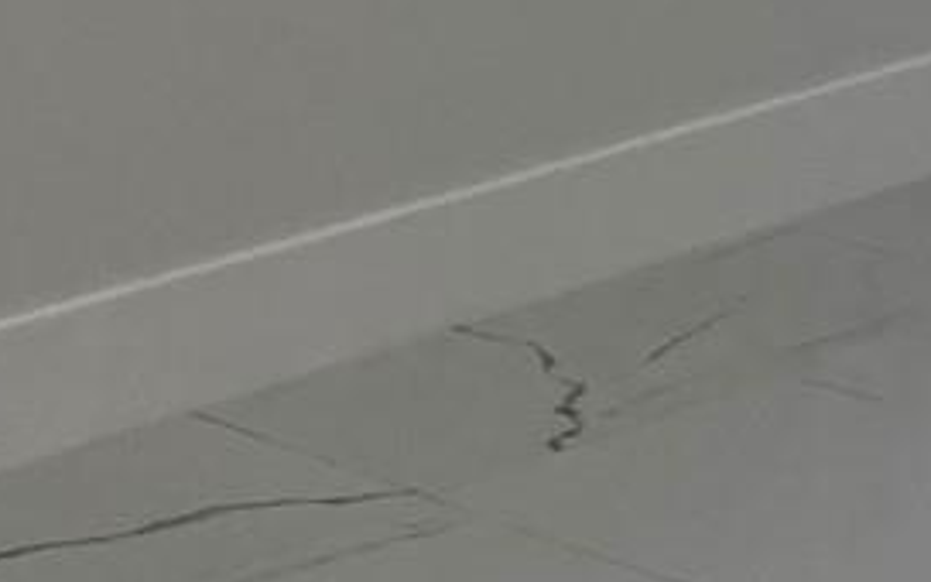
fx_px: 4110
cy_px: -969
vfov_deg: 7.4
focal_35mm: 162
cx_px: 1595
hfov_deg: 12.0
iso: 40
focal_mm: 5.7
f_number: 1.5
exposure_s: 1/192
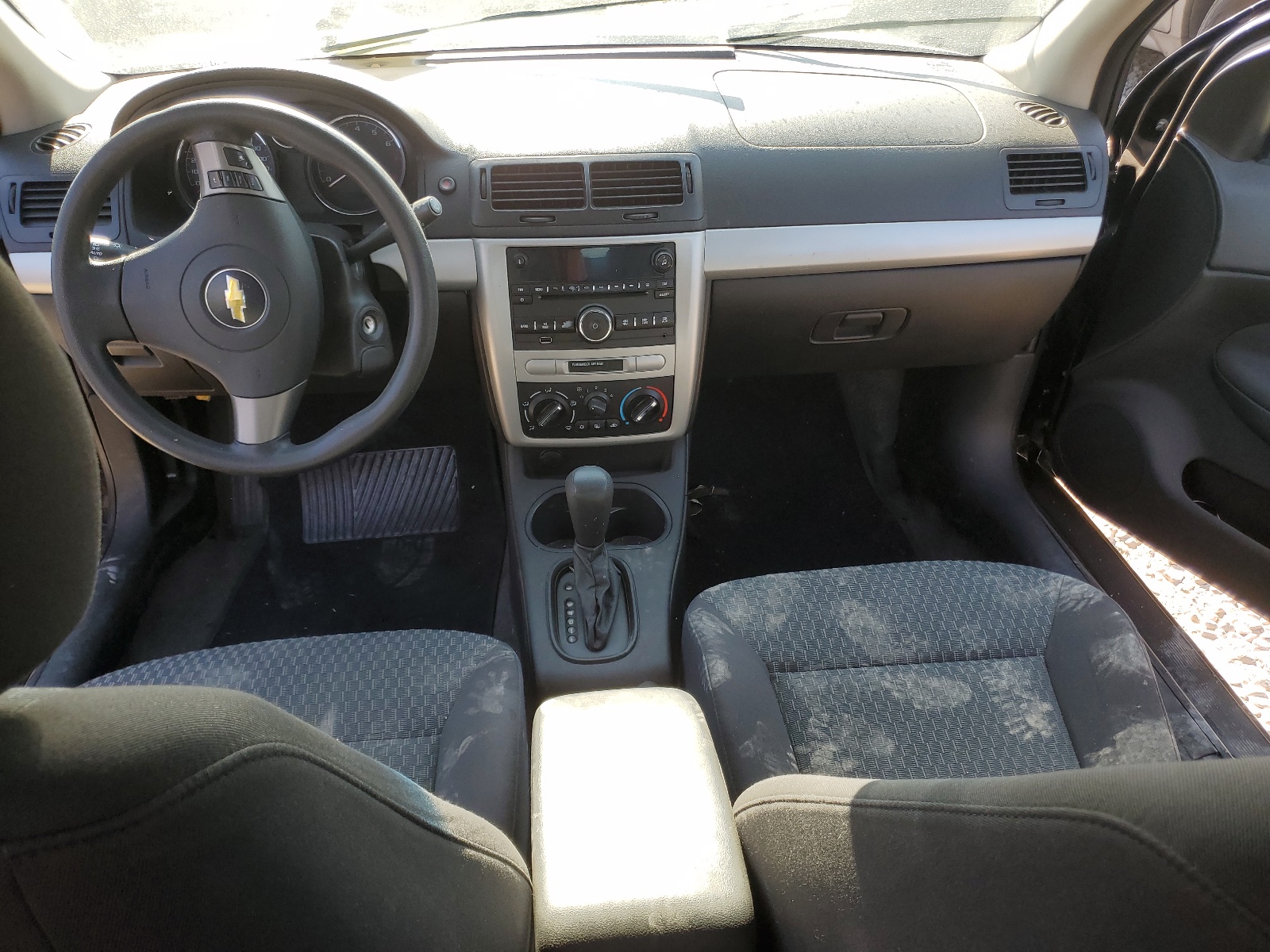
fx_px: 954
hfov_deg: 67.3
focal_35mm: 26
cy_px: 476
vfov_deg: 53.1
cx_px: 635
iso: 50
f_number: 1.5
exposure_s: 1/345
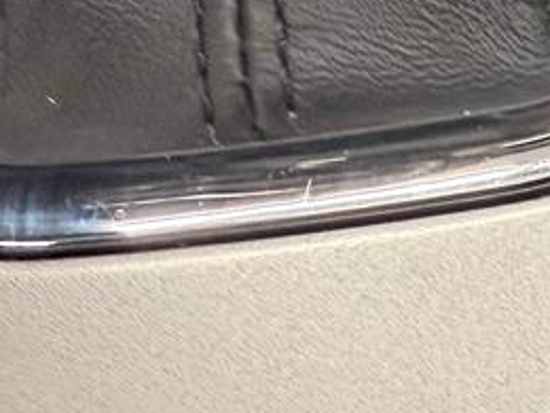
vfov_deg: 11.5
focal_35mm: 118
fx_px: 1875
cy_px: 767
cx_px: 1265
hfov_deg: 13.1
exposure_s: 1/60
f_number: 2.2
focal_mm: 2.22
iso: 400
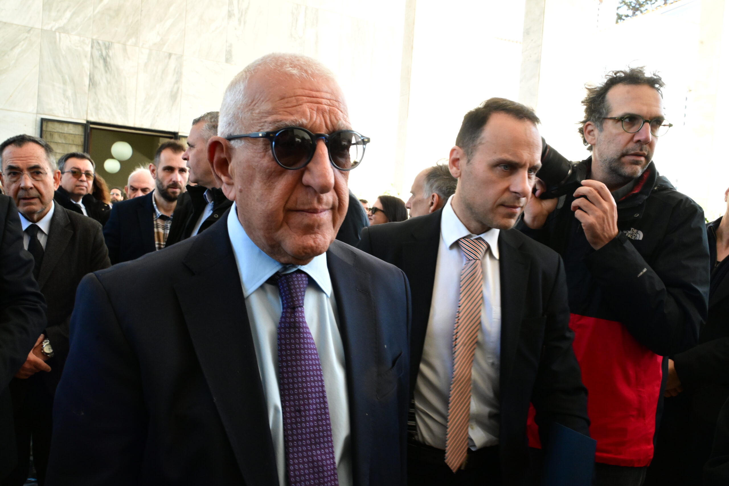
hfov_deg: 65.5
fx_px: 567
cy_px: 243
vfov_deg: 46.4
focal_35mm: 28
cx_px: 364
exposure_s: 1/250
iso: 5000
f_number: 13
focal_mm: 28
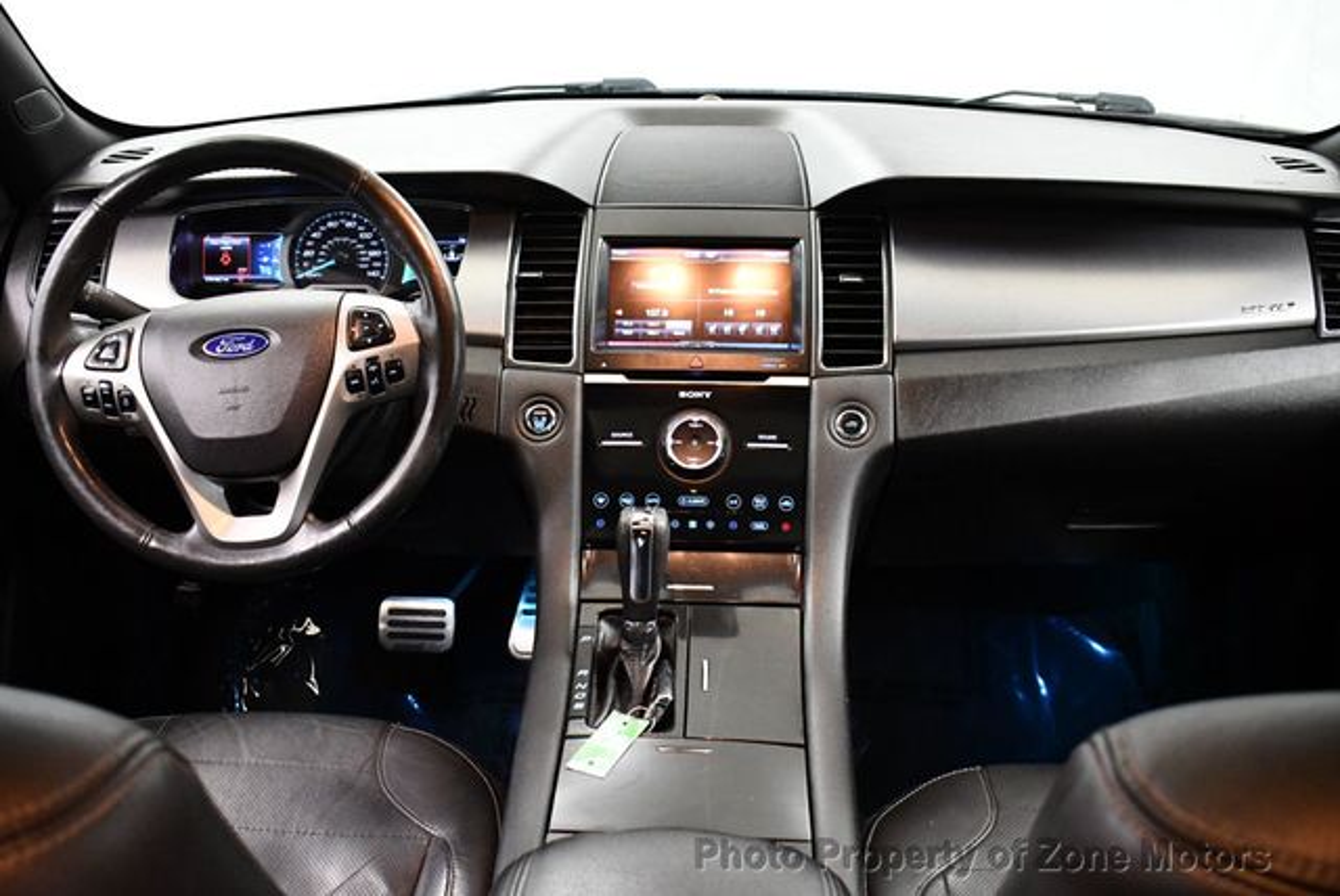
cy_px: 448
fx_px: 1341
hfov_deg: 53.1
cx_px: 670
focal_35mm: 36
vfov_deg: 36.9
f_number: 3.5
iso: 3200
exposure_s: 1/60
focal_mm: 18
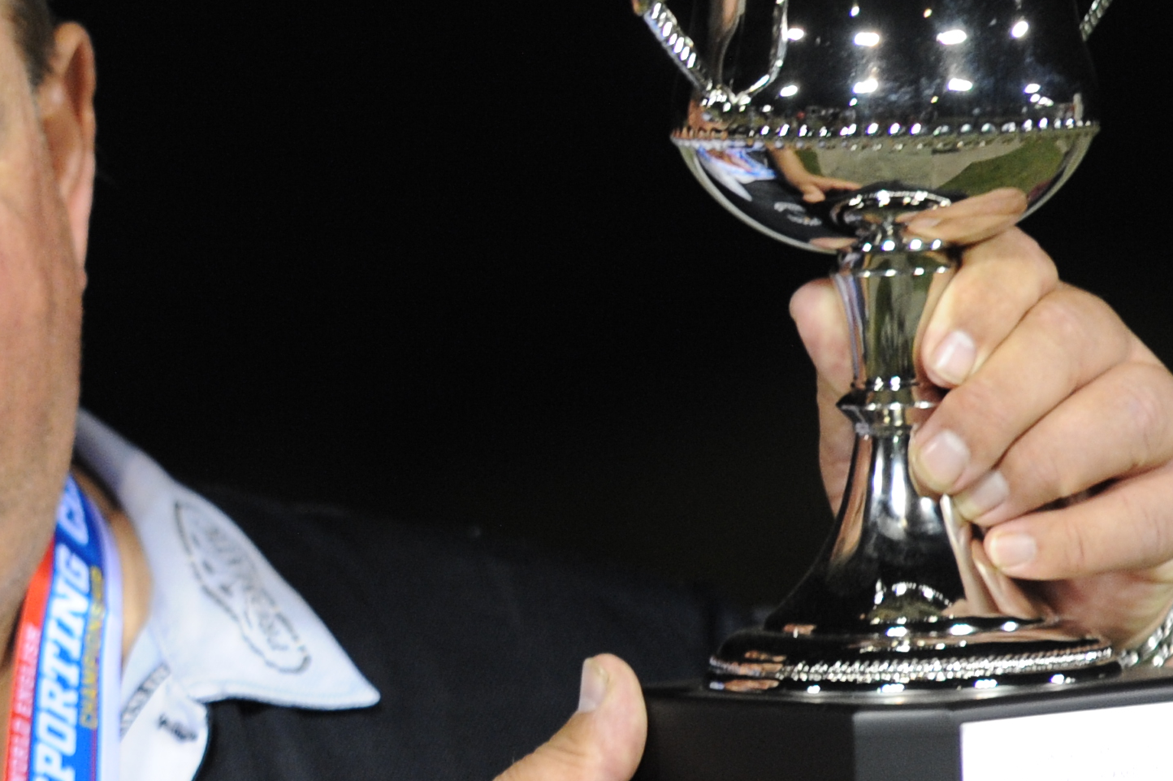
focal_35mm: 398
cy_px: 576
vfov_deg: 3.4
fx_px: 12960
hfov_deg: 5.2
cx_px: 15
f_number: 3.2
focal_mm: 135
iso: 1600
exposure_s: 1/125
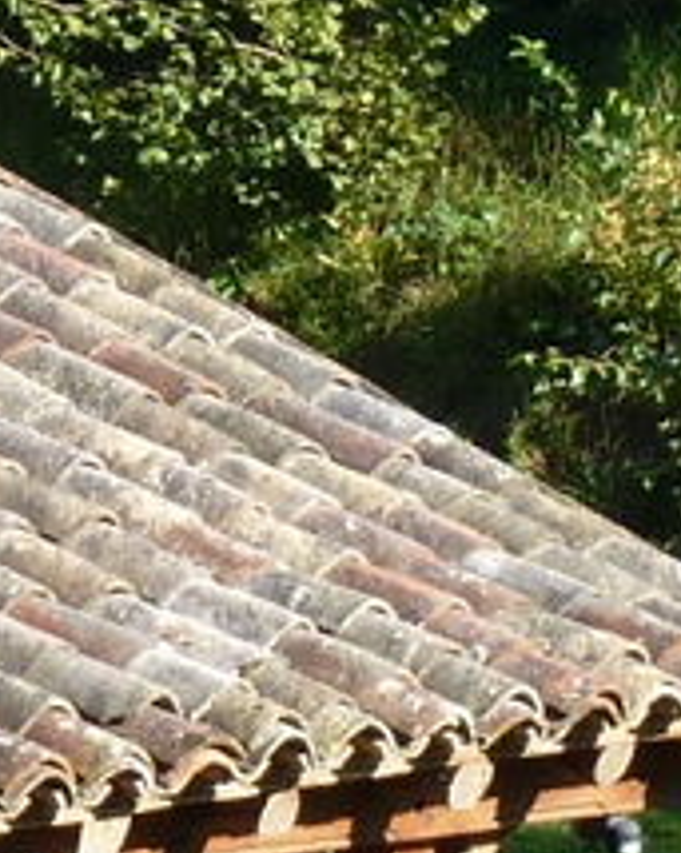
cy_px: 981
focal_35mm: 401
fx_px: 10110
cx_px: -426
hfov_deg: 3.8
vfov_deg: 4.8
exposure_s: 1/200
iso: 80
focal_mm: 9.8
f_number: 4
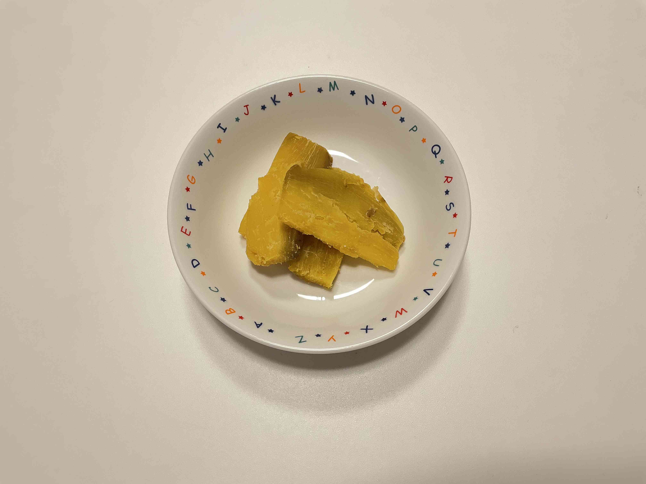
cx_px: 323
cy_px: 242
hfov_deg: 61.7
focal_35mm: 29
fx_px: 541
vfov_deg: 48.2
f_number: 1.8
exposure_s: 1/60
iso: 40
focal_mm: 3
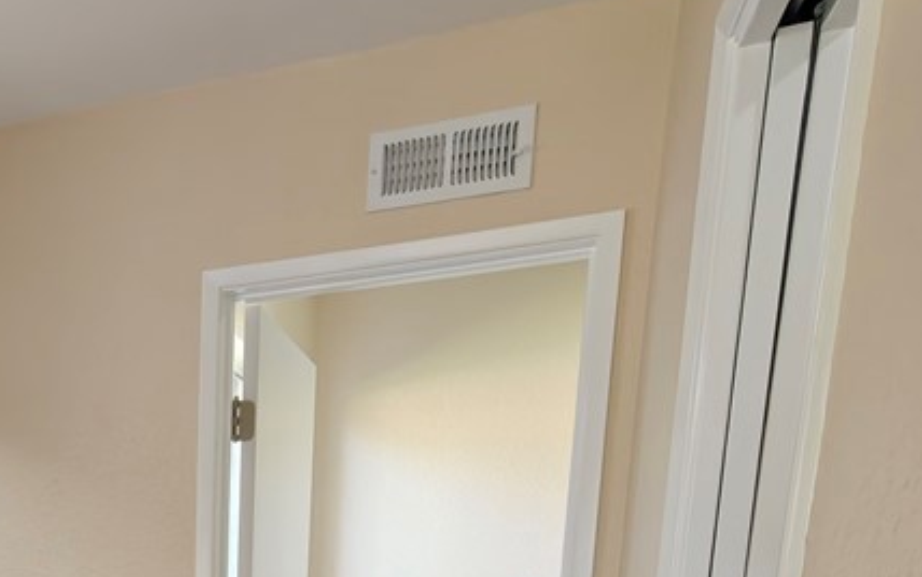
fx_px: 955
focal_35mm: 38
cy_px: 807
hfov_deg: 45.6
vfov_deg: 26.7
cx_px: 58
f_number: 2
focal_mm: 2.3
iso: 250
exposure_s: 1/120
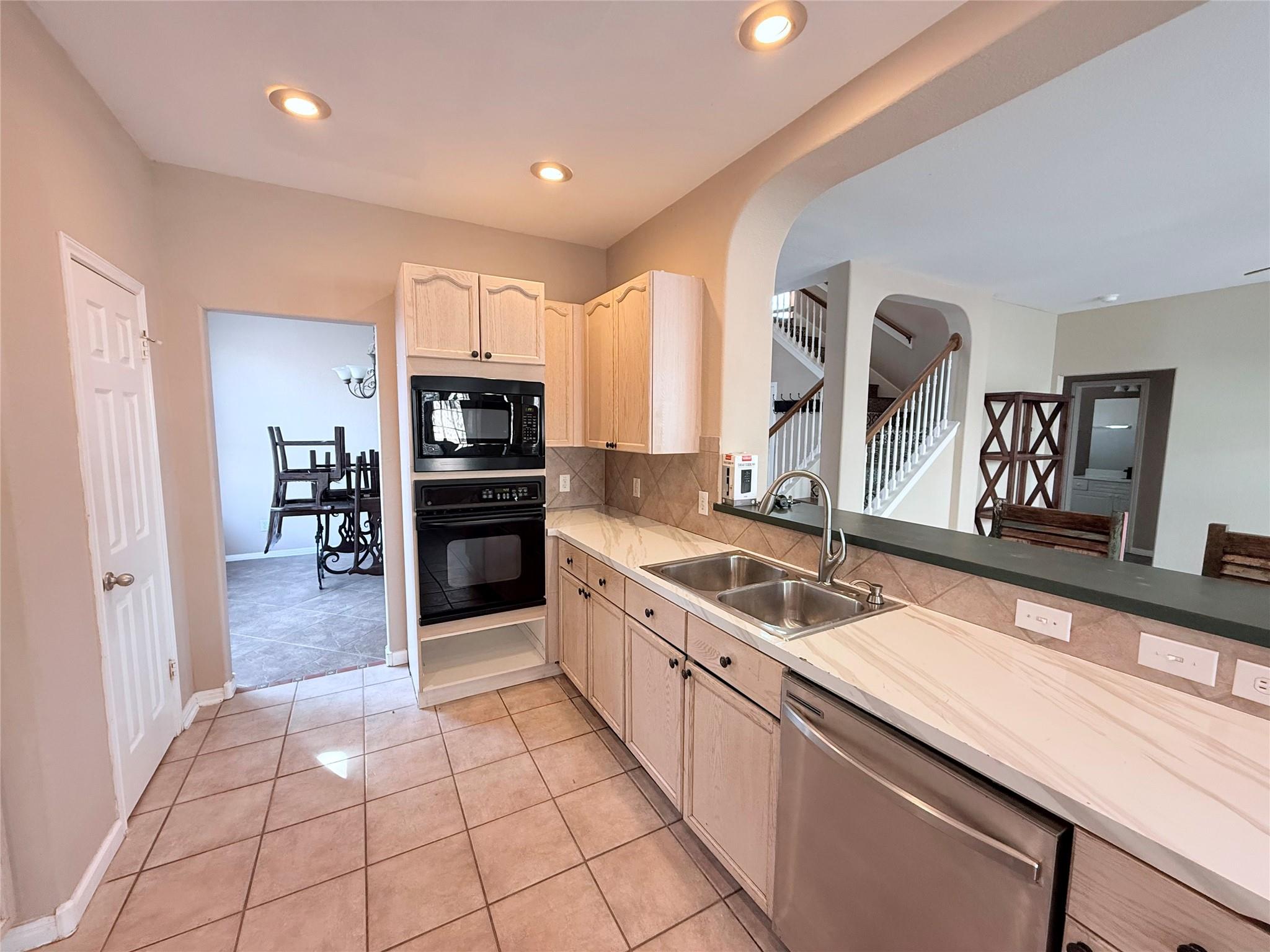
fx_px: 514
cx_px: 635
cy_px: 476
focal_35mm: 14
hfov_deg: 102.1
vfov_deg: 85.7
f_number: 2.2
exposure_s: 1/60
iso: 250
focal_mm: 2.22
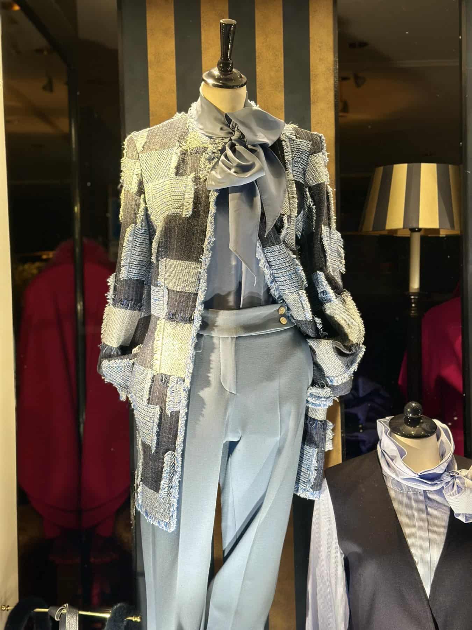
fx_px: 873
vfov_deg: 39.7
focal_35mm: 48
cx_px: 236
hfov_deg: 30.3
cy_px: 315
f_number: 1.78
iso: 64
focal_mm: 6.86
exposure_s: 1/108
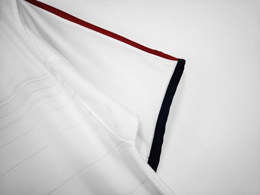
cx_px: 130
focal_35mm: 23
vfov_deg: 58.9
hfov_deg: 73.9
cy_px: 98
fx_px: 173
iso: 78
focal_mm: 8.67
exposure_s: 1/100
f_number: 1.75
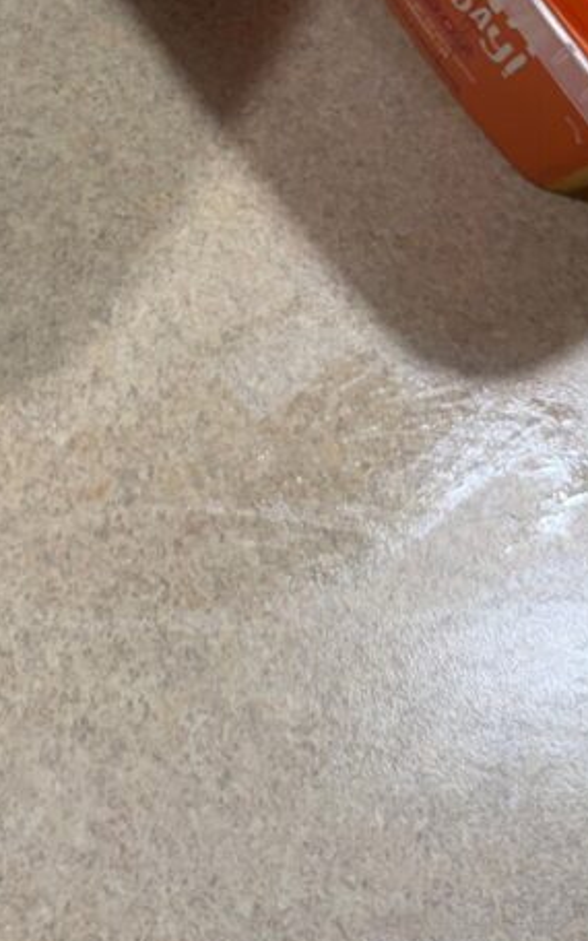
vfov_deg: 27.6
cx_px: 126
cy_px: -134
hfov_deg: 19.2
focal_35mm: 67
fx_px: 1718
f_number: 1.78
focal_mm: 6.76
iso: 160
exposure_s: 1/120
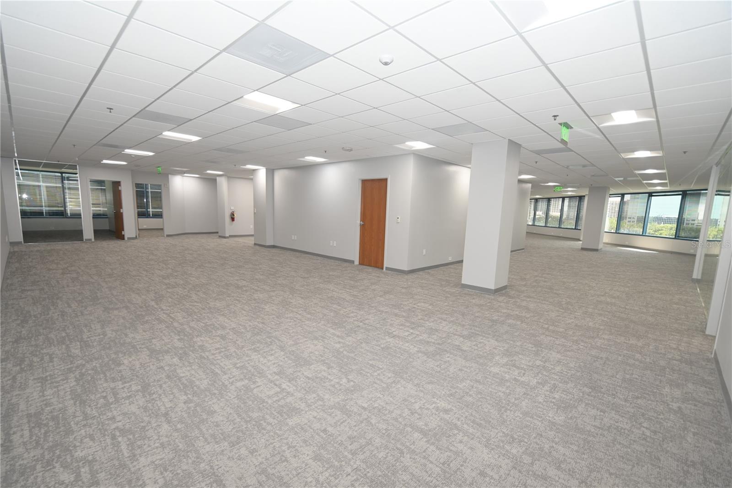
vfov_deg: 77.3
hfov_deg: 100.4
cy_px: 244
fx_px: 305
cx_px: 366
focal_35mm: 15
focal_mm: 10
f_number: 4
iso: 400
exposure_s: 1/100
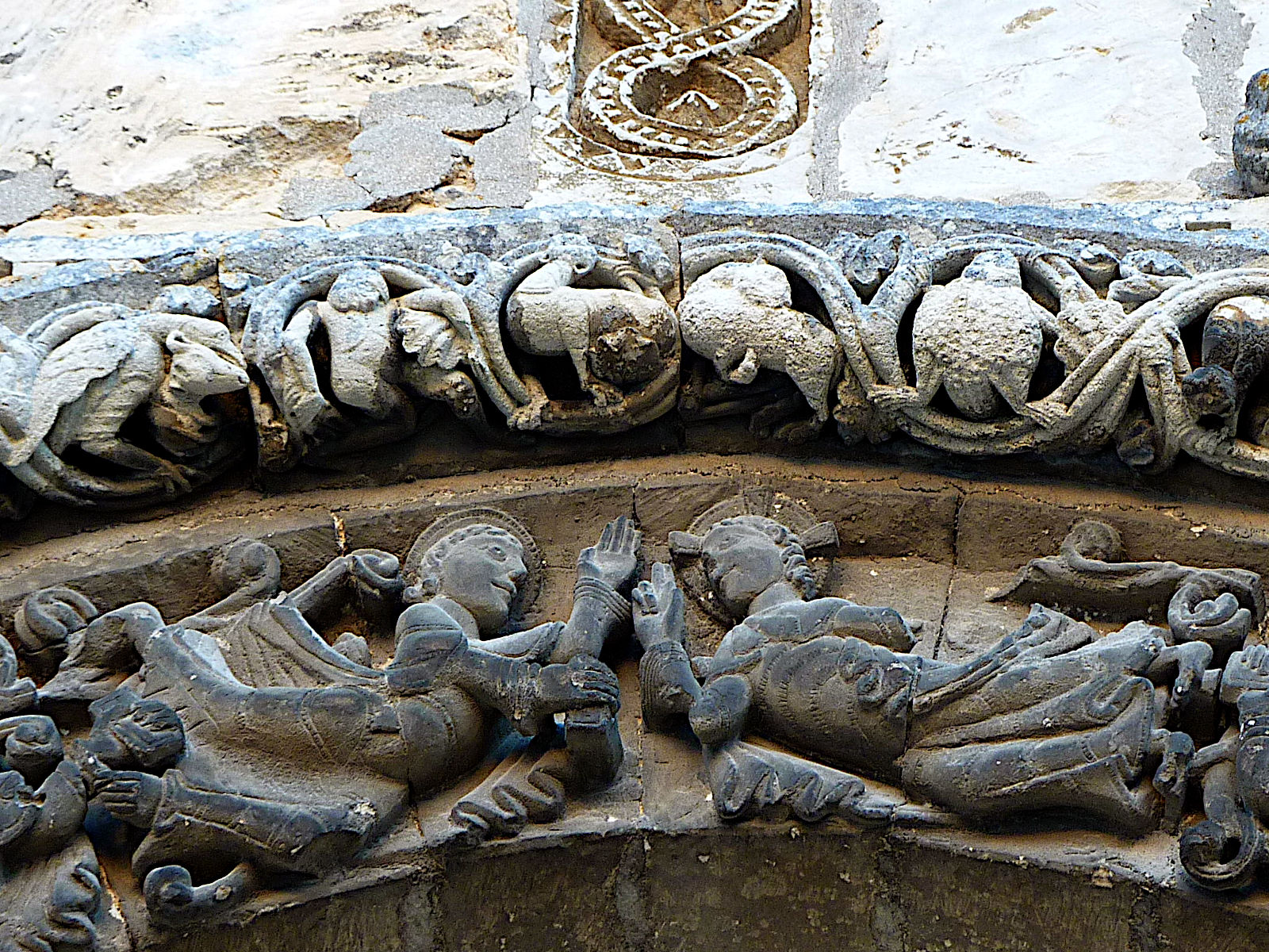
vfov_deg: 11.3
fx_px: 4802
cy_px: 476
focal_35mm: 131
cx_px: 634
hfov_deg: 15.1
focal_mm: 11.9
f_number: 4.1
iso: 125
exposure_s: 1/40
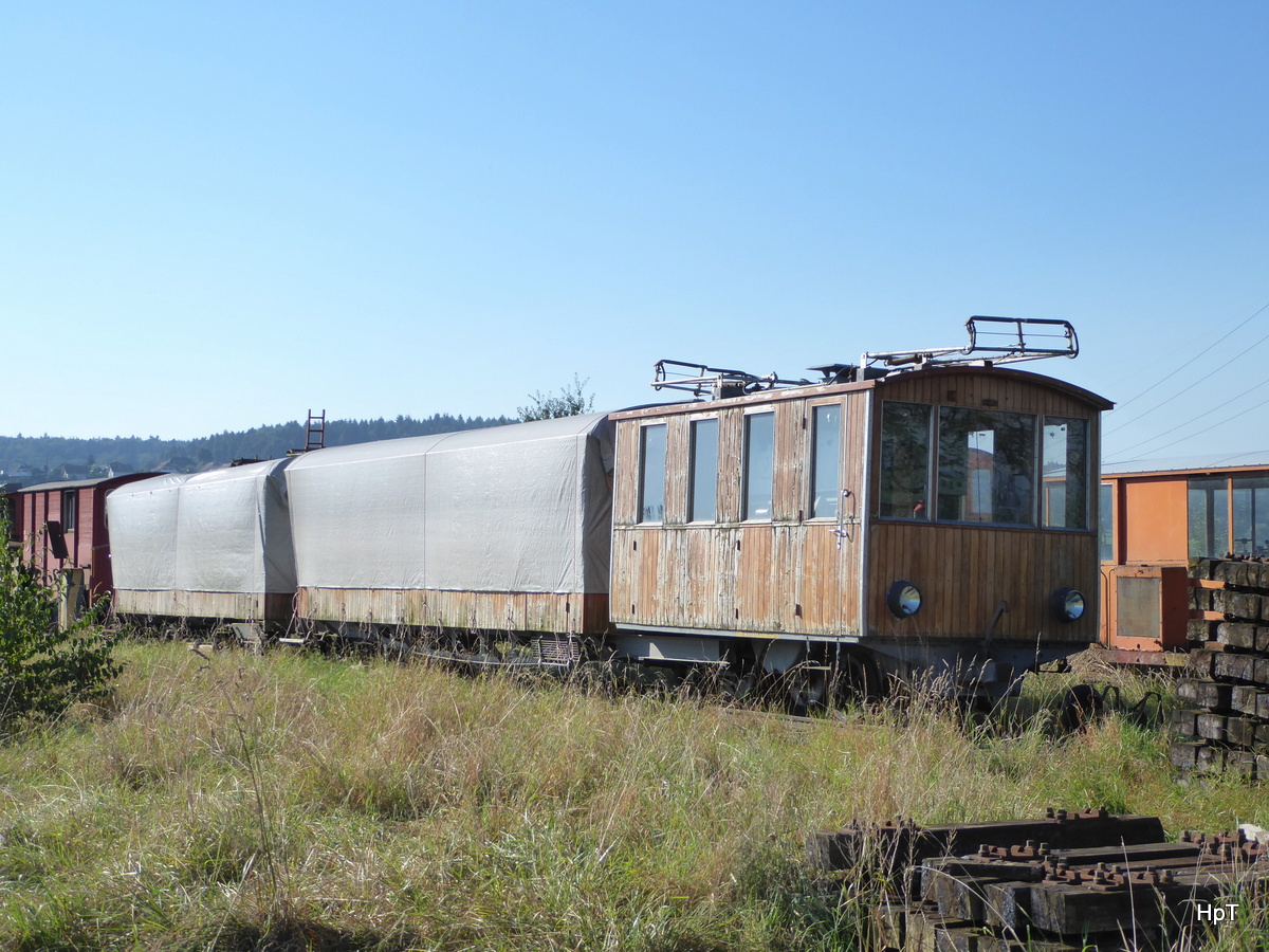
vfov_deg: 24.4
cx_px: 634
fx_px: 2200
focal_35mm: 60
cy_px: 476
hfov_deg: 32.2
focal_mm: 10.3
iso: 125
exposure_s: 1/500
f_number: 4.2
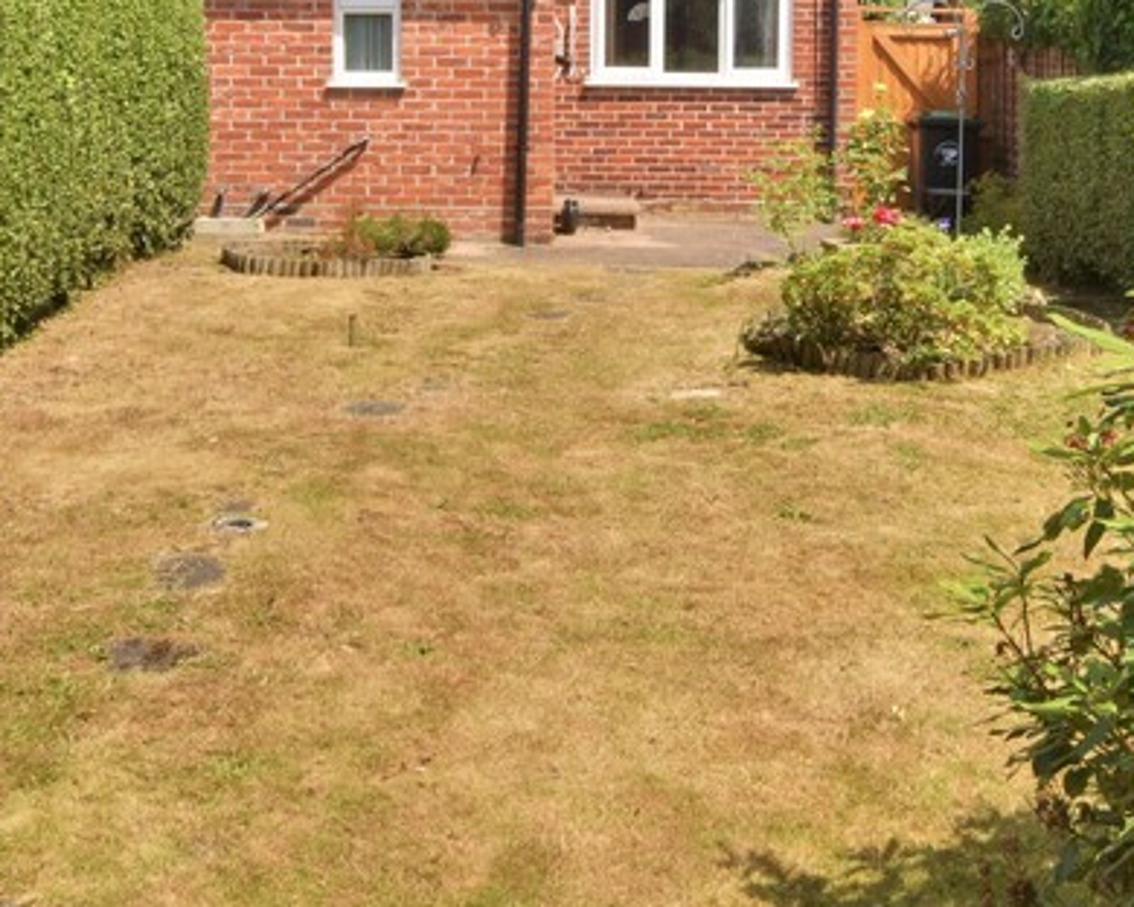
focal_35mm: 37
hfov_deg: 49.1
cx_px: 564
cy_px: 138
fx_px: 1242
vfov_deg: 38.1
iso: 100
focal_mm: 10
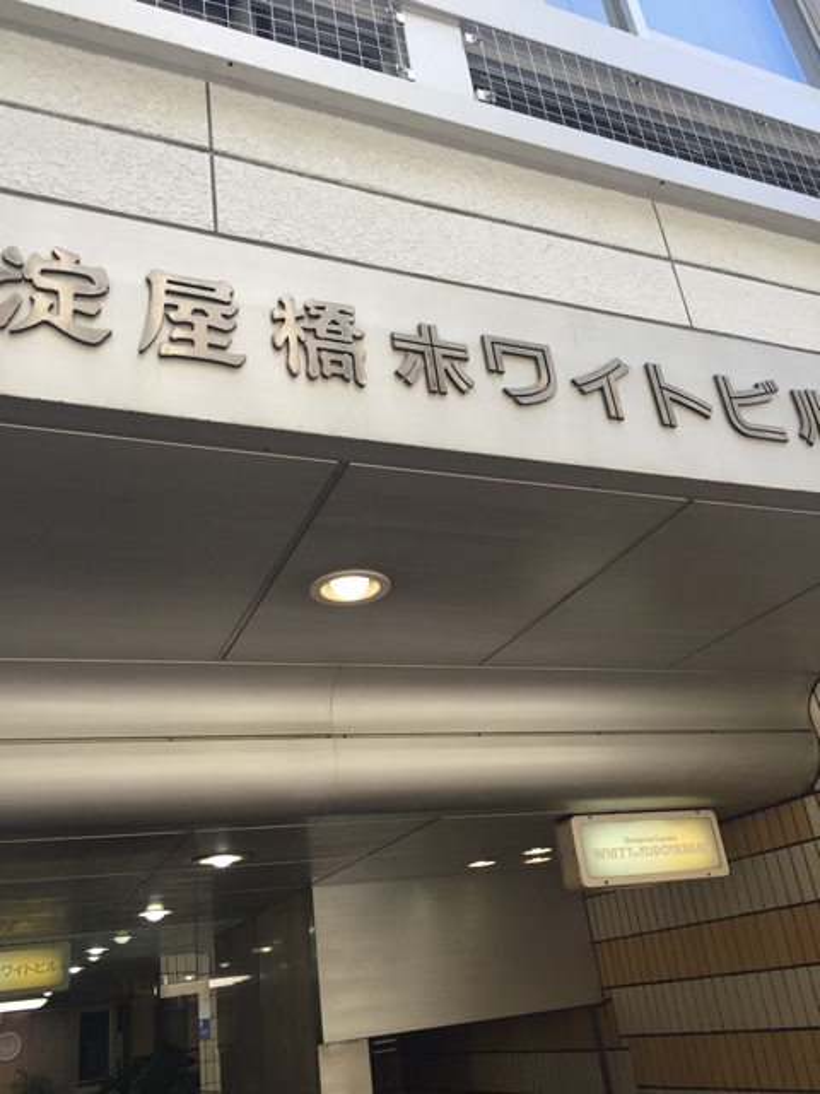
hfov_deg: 48.2
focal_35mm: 29
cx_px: 410
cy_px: 547
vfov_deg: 61.7
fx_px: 916
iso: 32
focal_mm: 4.15
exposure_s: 1/377
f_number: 2.2
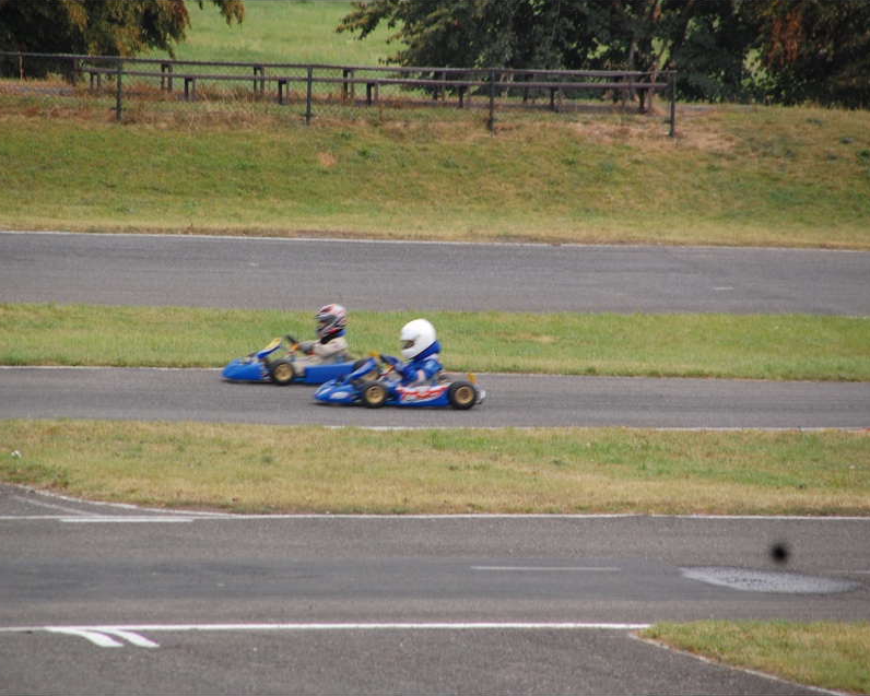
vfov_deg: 4.6
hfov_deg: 5.7
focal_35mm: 340
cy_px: 347
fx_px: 8756
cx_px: 386
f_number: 6.3
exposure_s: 1/200
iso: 400
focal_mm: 200
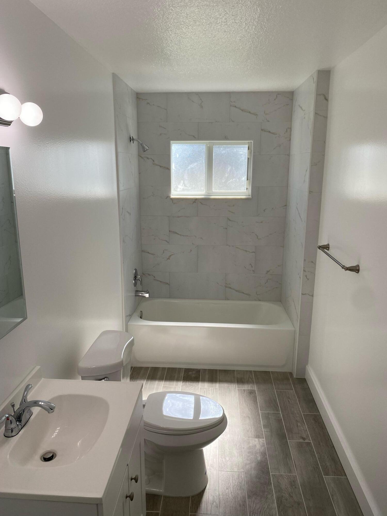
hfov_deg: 53.1
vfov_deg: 67.3
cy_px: 258
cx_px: 194
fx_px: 388
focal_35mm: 26
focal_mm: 4.25
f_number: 1.8
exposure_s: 1/477
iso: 32
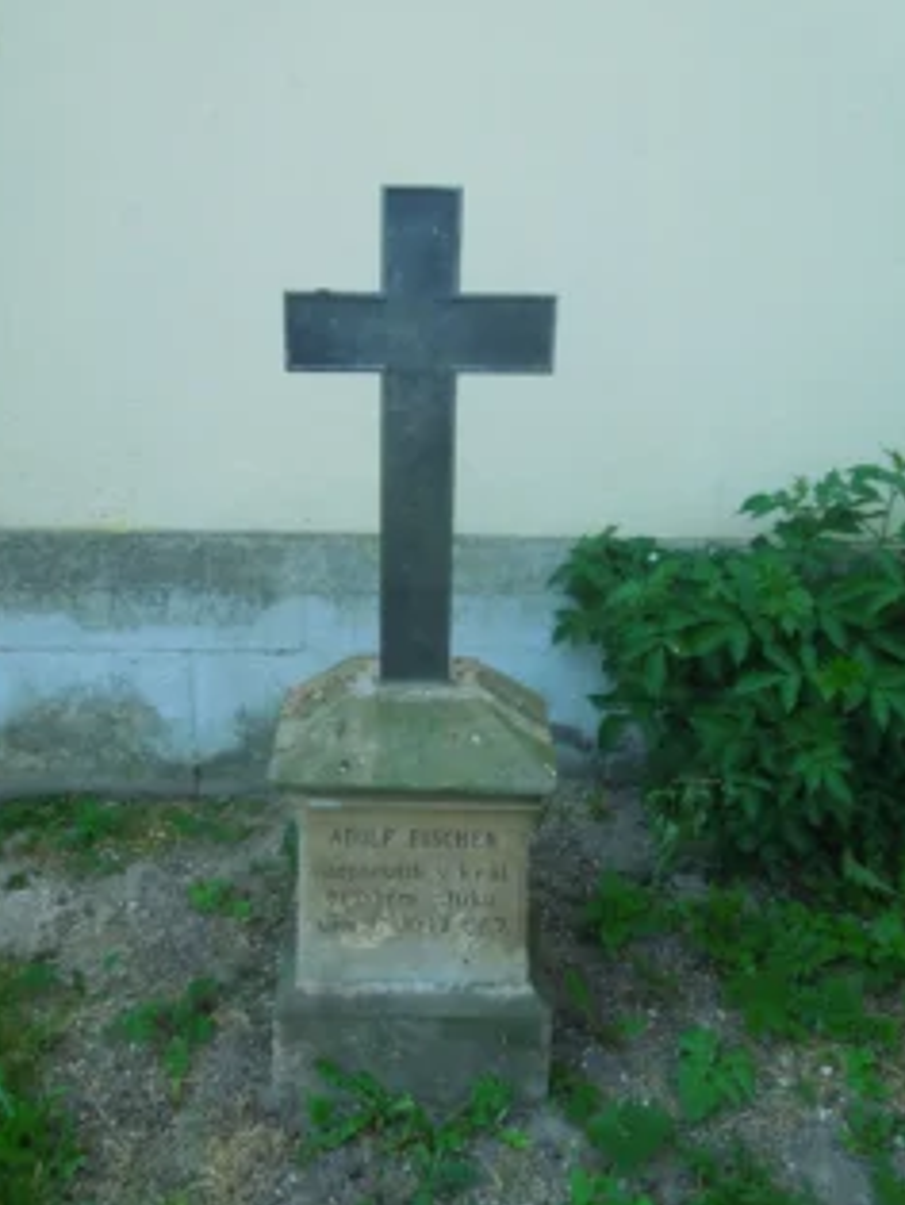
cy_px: 626
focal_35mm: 28
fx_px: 975
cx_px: 418
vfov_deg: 63.4
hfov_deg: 49.8
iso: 400
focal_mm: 4.5
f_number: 6.6
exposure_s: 1/400
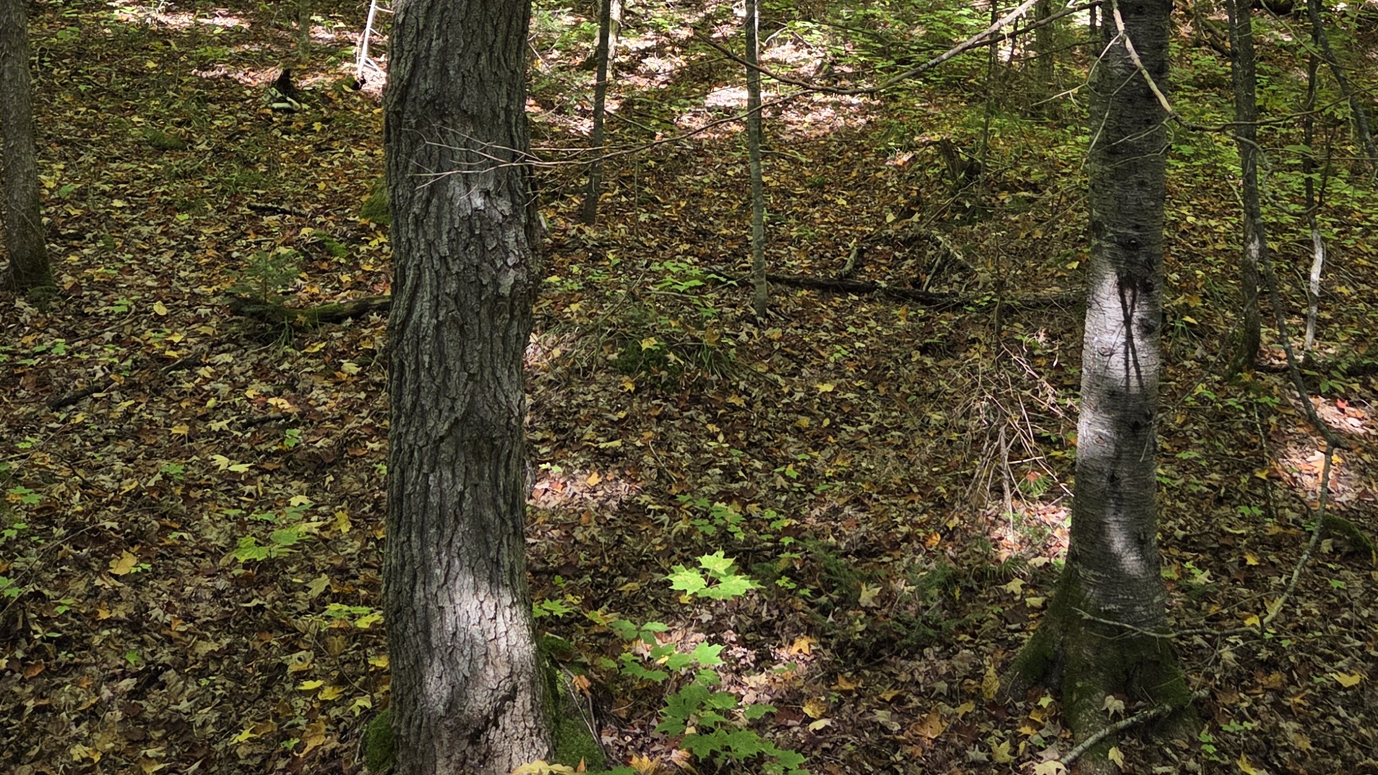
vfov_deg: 24.3
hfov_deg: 45.2
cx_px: 834
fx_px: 1644
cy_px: -129
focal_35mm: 45
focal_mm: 5.4
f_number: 1.8
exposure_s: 1/180
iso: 100
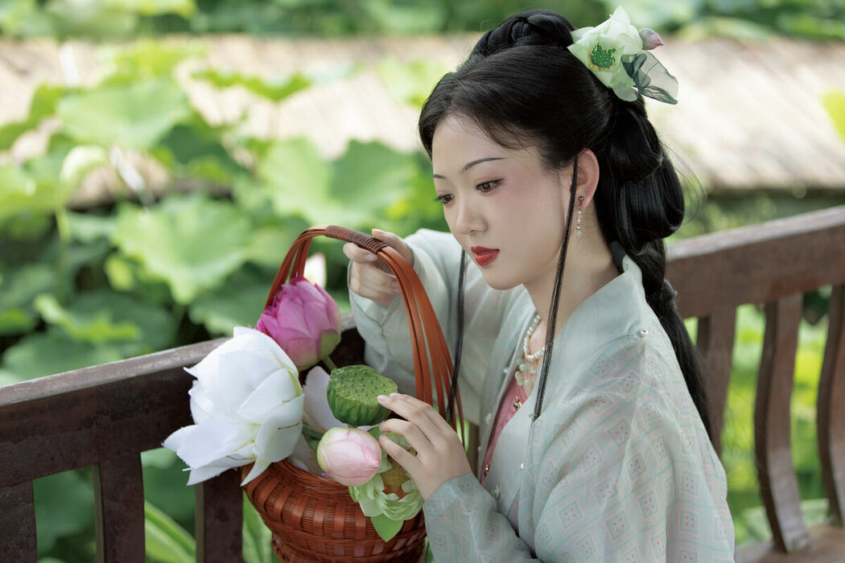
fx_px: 1643
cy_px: 282
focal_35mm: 70
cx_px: 422
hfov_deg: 28.8
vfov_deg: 19.5
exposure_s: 1/500
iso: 100
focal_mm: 70
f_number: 2.8
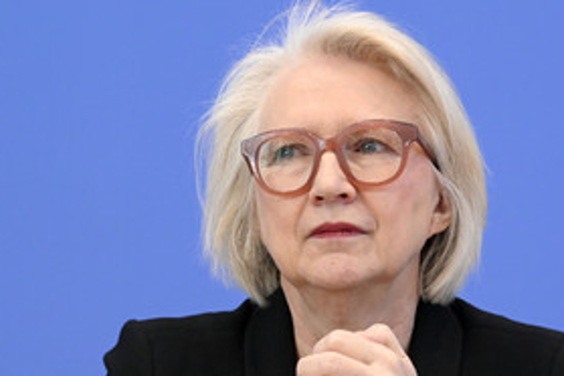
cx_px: 361
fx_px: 3039
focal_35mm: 194
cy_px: 232
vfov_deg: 7.1
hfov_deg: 10.6
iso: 4000
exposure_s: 1/500
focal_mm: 120
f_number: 6.3
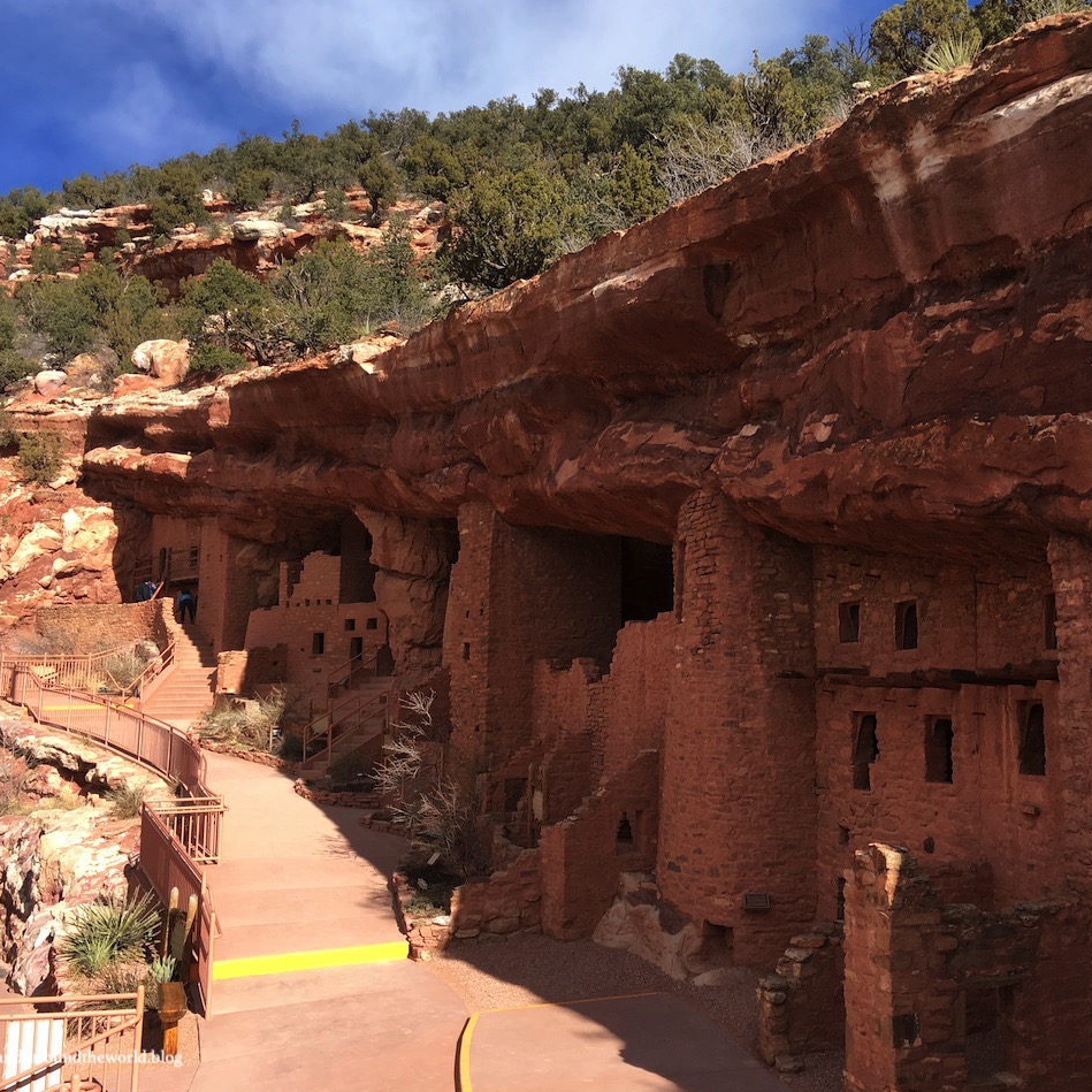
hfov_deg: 47.0
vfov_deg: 47.2
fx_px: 1249
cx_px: 655
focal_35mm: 35
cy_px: 540
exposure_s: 1/905
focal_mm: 4.15
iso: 25
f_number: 2.2
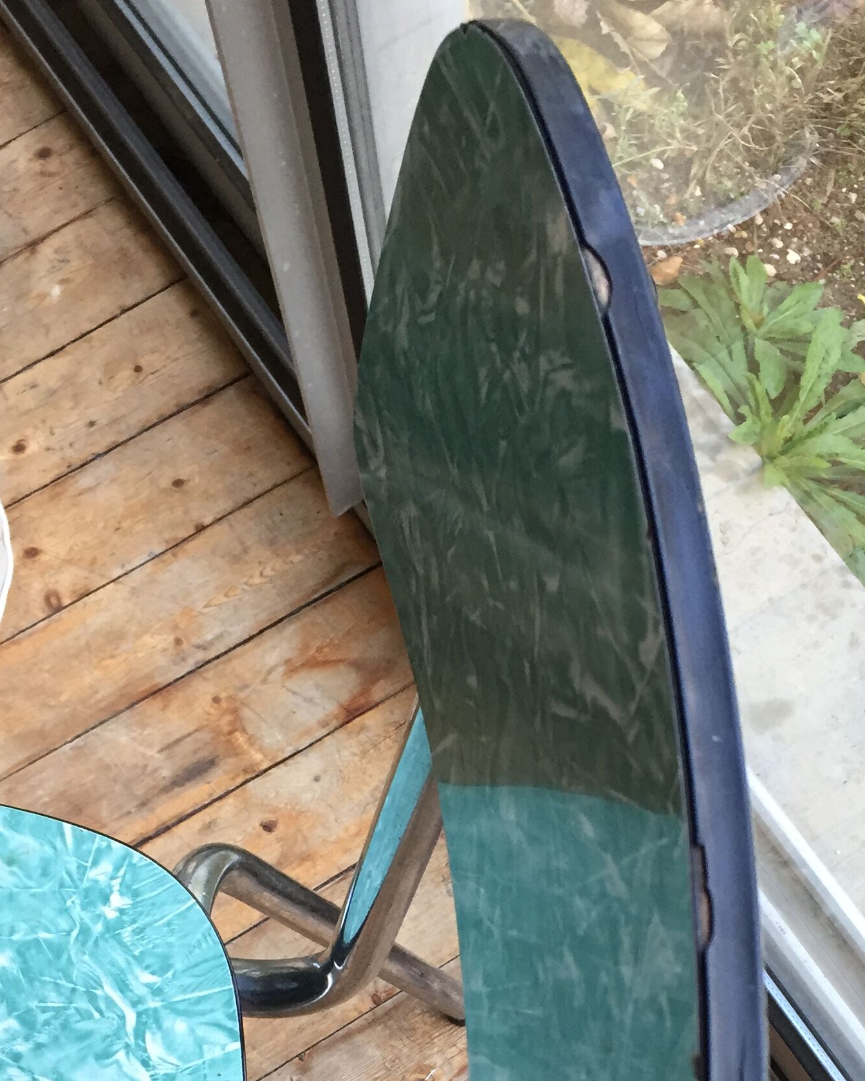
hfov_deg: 27.6
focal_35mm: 55
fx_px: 1760
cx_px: 501
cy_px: 963
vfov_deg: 32.5
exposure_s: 1/33
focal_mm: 4.15
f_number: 2.2
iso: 64
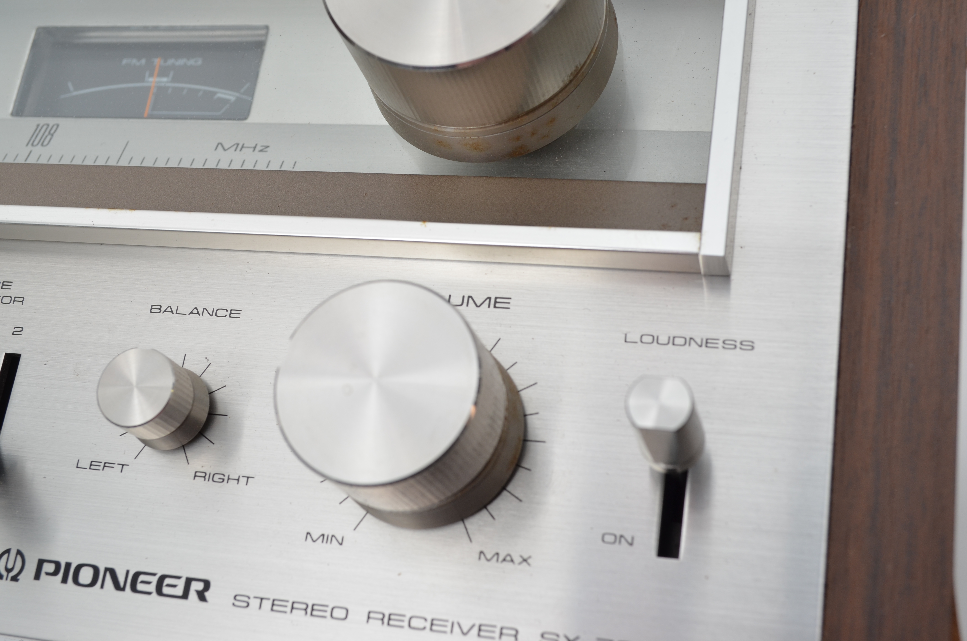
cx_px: 484
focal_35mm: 48
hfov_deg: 41.2
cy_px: 320
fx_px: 1287
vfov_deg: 28.0
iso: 250
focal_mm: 32
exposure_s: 1/125
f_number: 8
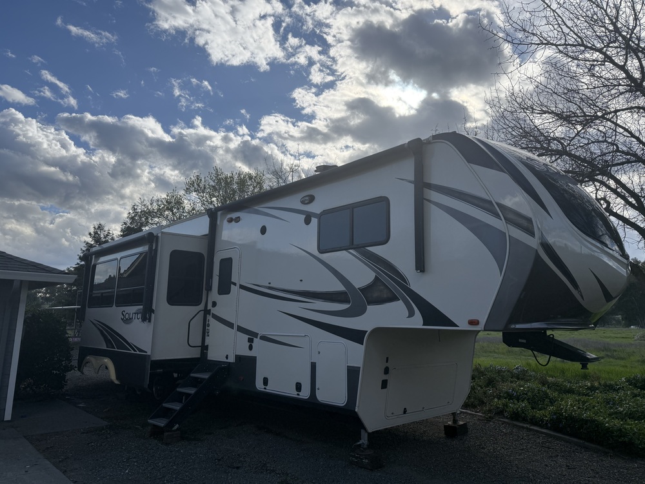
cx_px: 322
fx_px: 447
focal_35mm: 24
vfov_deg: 56.8
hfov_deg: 71.6
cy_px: 242
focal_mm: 6.76
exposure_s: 1/9091
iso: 100
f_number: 1.78
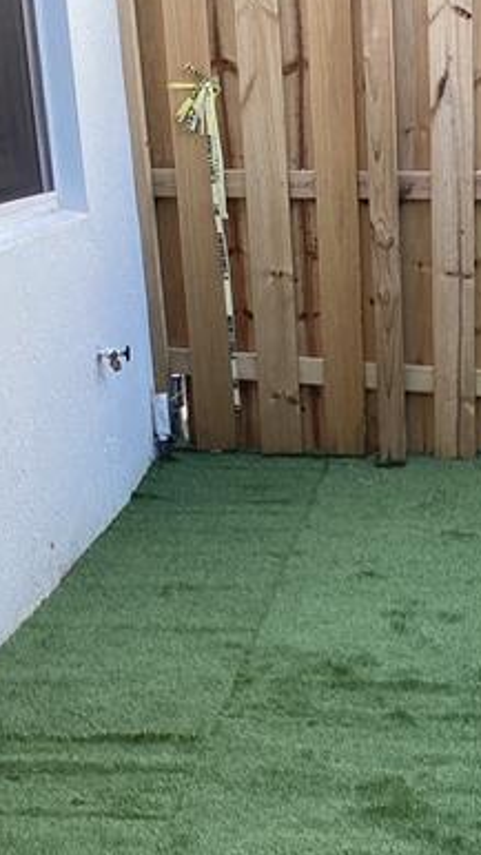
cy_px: 567
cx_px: 477
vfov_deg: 30.0
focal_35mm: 70
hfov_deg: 16.9
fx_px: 1588
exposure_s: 1/120
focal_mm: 3.3
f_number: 2.4
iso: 40
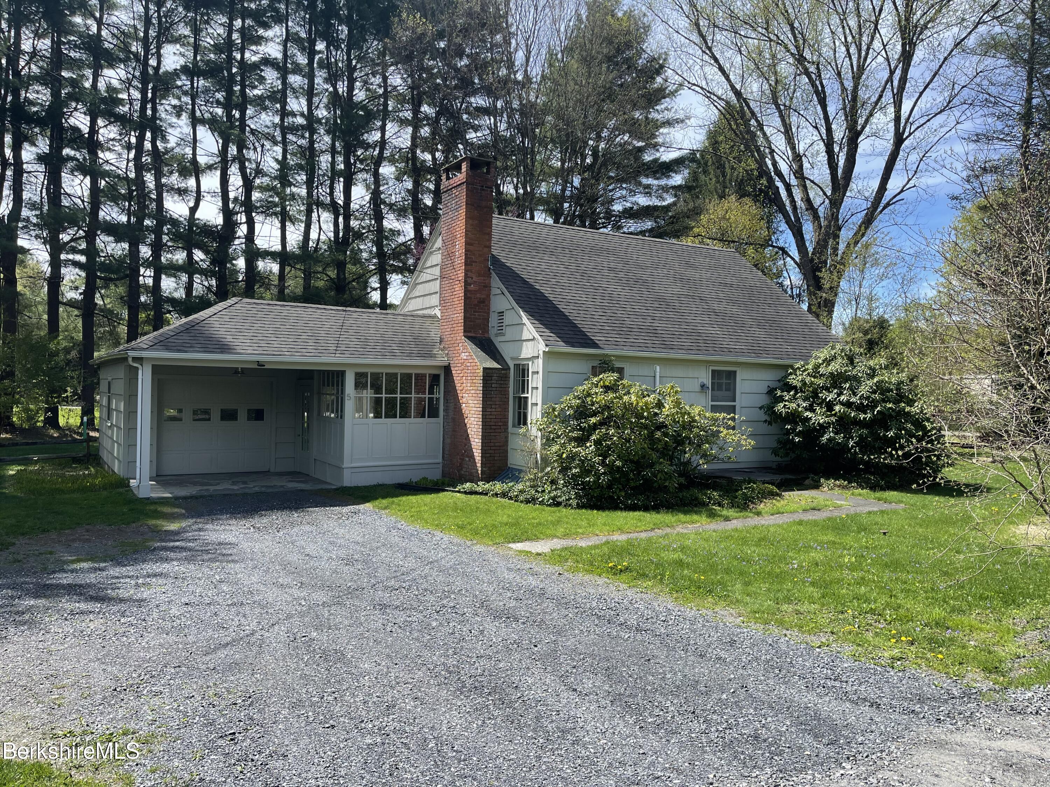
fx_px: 758
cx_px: 525
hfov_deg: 69.4
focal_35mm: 25
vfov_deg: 54.9
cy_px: 394
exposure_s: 1/1852
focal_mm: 5.1
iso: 32
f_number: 1.6
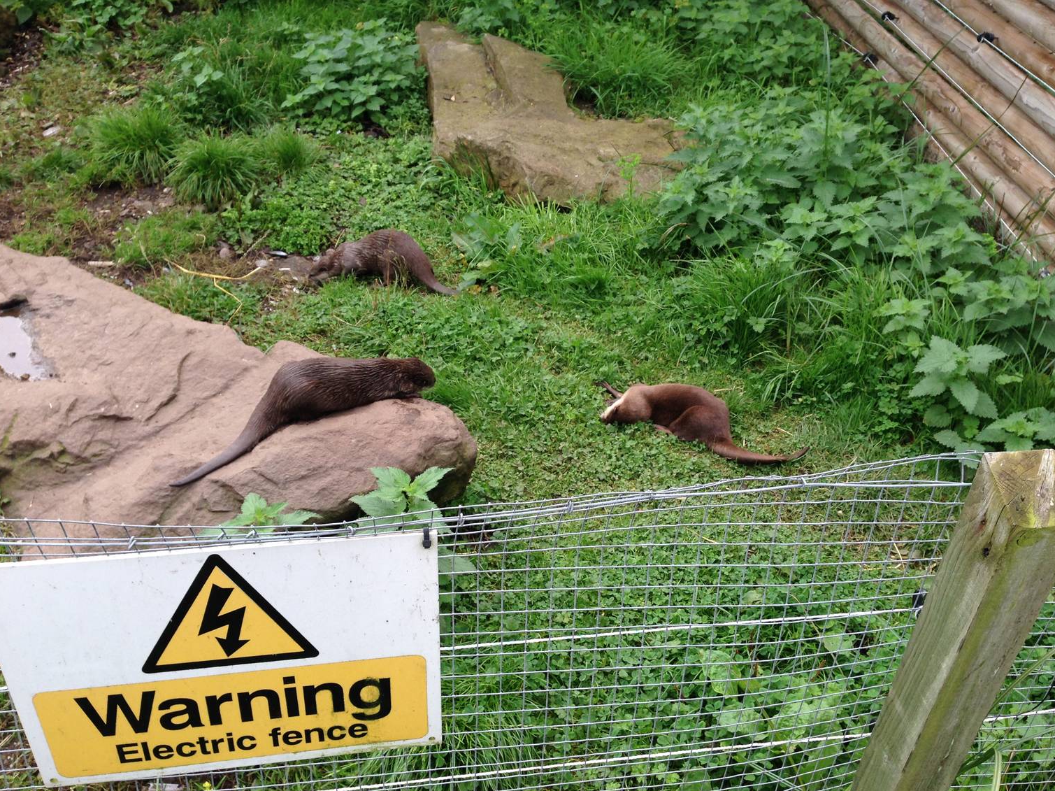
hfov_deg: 52.6
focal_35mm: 35
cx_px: 557
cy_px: 419
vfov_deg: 40.7
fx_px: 1066
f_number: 2.4
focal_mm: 4.12
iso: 50
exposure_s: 1/281
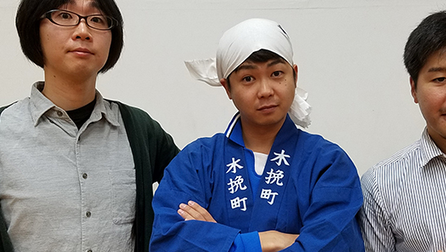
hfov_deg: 45.2
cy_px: 189
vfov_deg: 26.2
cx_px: 268
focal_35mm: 45
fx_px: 532
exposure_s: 1/15
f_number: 2.4
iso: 1600
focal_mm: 2.15
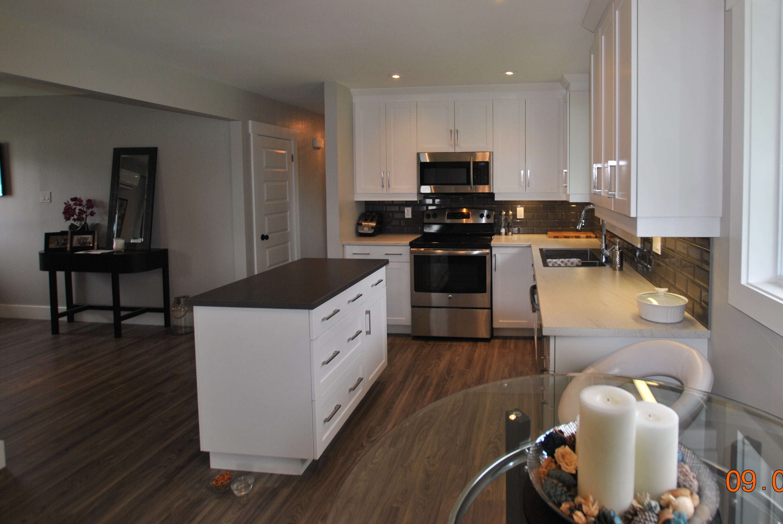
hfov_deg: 85.5
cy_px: 199
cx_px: 478
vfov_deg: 63.9
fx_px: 414
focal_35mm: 19
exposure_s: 1/40
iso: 100
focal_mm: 10
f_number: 5
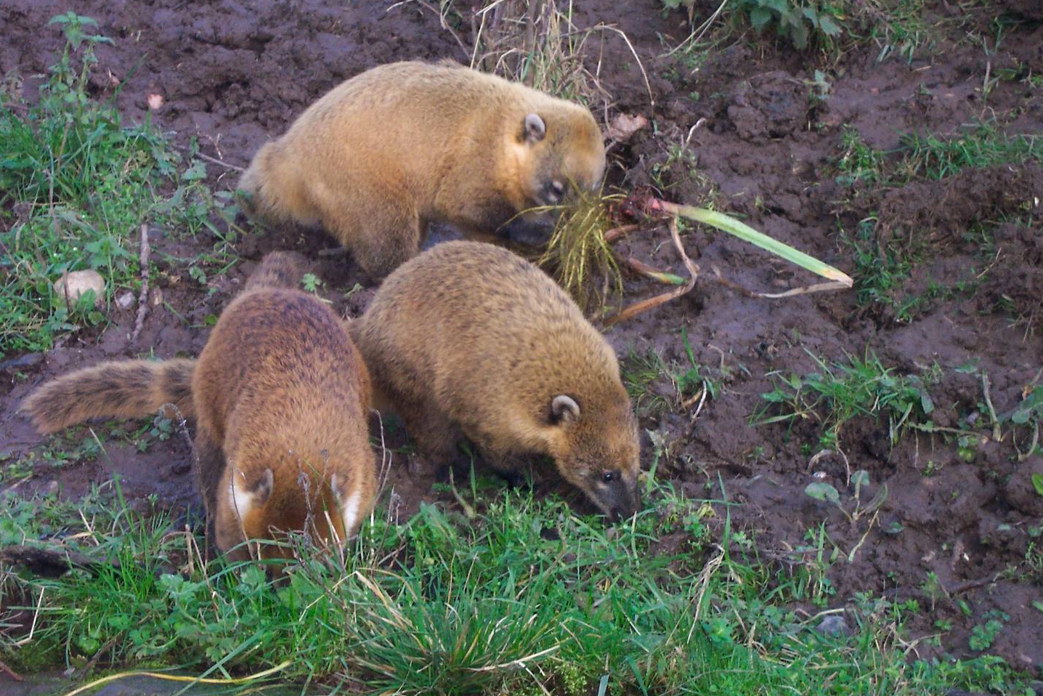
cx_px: 467
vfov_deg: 11.7
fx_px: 3390
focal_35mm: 117
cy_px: 314
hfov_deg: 17.5
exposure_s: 1/90
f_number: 4.7
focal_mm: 21.2
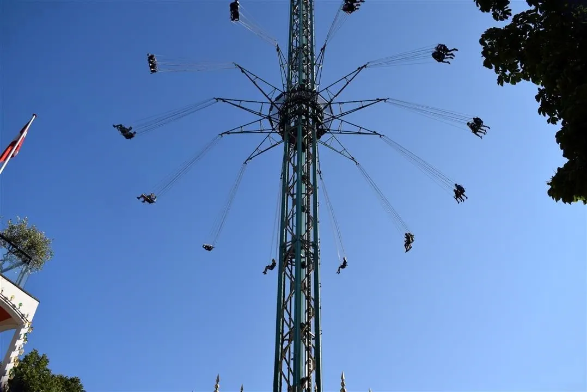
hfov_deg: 57.2
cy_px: 196
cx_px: 294
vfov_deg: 40.0
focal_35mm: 33
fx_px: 538
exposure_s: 1/2000
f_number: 7.1
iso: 400
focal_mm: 22
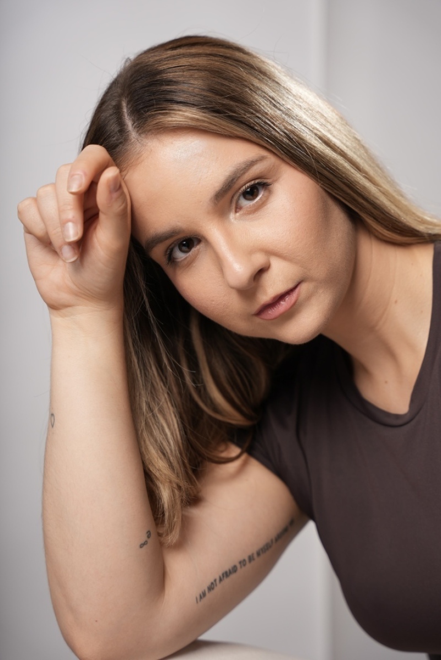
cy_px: 330
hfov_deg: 19.5
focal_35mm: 70
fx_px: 1285
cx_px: 220
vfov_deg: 28.8
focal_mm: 70
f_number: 4
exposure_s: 1/250
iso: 100
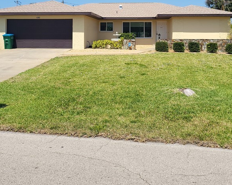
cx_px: 112
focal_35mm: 41
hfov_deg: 44.8
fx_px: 282
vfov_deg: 35.4
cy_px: 39
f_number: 1.8
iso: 40
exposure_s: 1/2953
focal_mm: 5
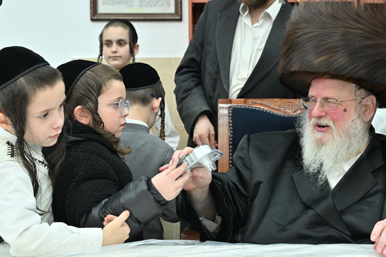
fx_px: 750
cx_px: 256
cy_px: 159
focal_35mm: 70
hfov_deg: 28.7
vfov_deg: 19.4
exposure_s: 1/200
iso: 1250
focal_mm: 50
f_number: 5.6
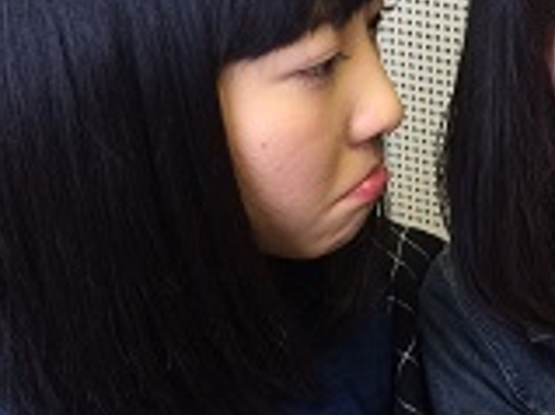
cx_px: 518
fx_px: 1186
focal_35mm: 74
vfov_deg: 19.9
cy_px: 201
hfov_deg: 25.4
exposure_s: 1/30
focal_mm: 4.15
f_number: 2.2
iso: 100
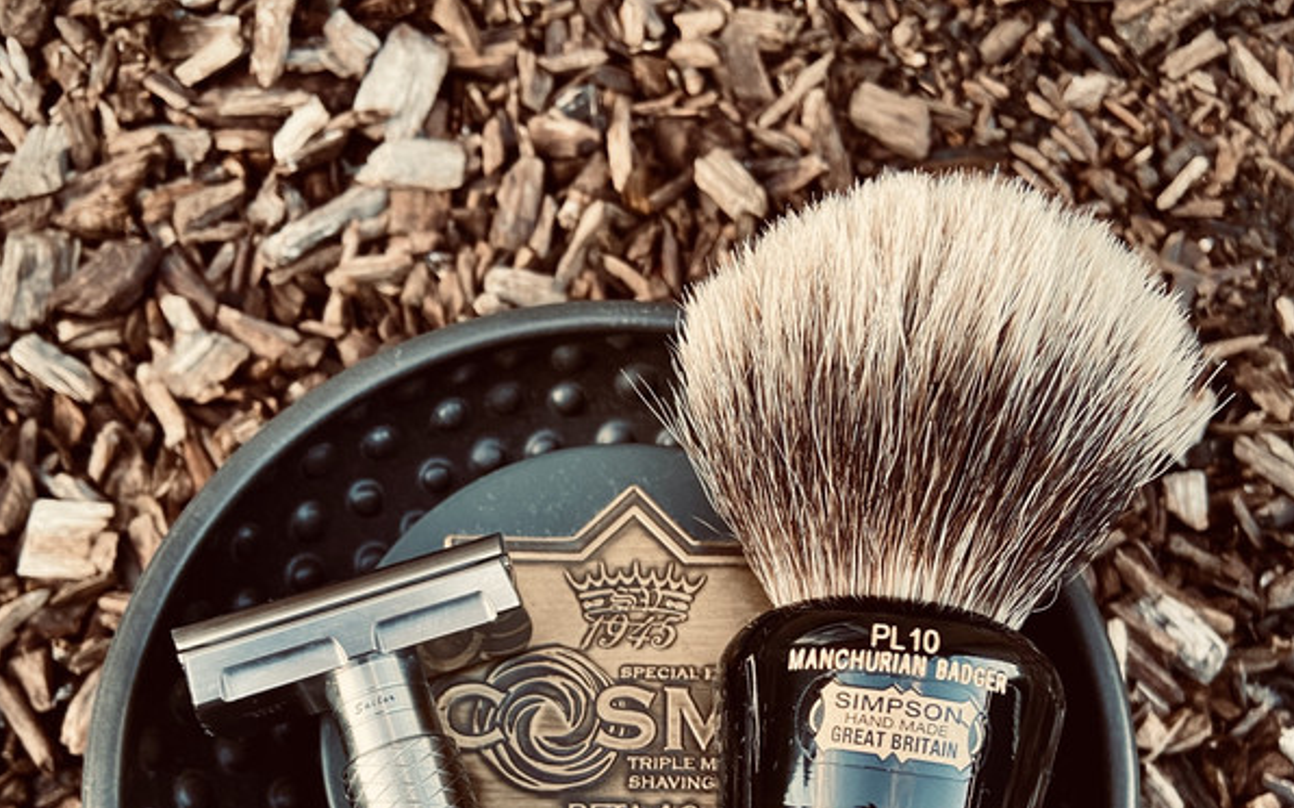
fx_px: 1304
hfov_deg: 52.8
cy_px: 719
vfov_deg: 32.8
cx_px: 647
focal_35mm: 37
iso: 125
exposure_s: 1/67
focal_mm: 4.25
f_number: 1.8
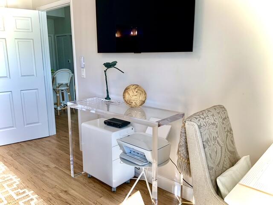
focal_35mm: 29
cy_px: 102
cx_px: 136
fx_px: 229
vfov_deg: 48.2
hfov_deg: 61.7
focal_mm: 3
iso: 25
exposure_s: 1/120
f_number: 1.8
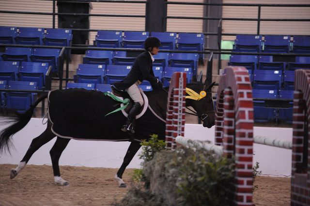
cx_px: 155
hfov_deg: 12.5
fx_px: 1420
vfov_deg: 8.3
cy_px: 103
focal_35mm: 165
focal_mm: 165
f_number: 2.8
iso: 5000
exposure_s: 1/400
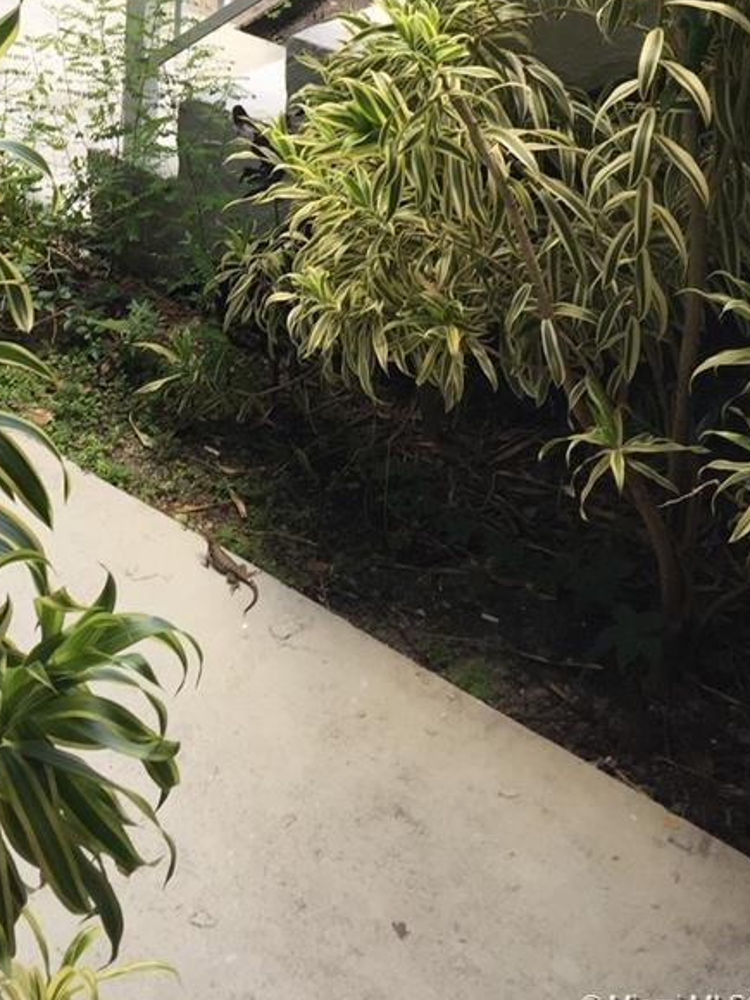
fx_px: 1733
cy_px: -7
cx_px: 116
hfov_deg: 23.9
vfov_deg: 29.9
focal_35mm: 60
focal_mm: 4.15
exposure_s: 1/120
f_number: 2.2
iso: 32
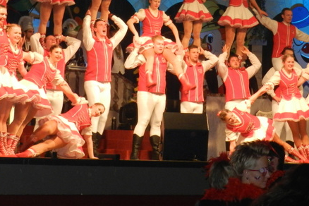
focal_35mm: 114
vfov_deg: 11.9
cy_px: 11
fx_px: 978
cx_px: 173
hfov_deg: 17.9
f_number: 4.6
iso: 400
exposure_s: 1/30
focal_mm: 10.7
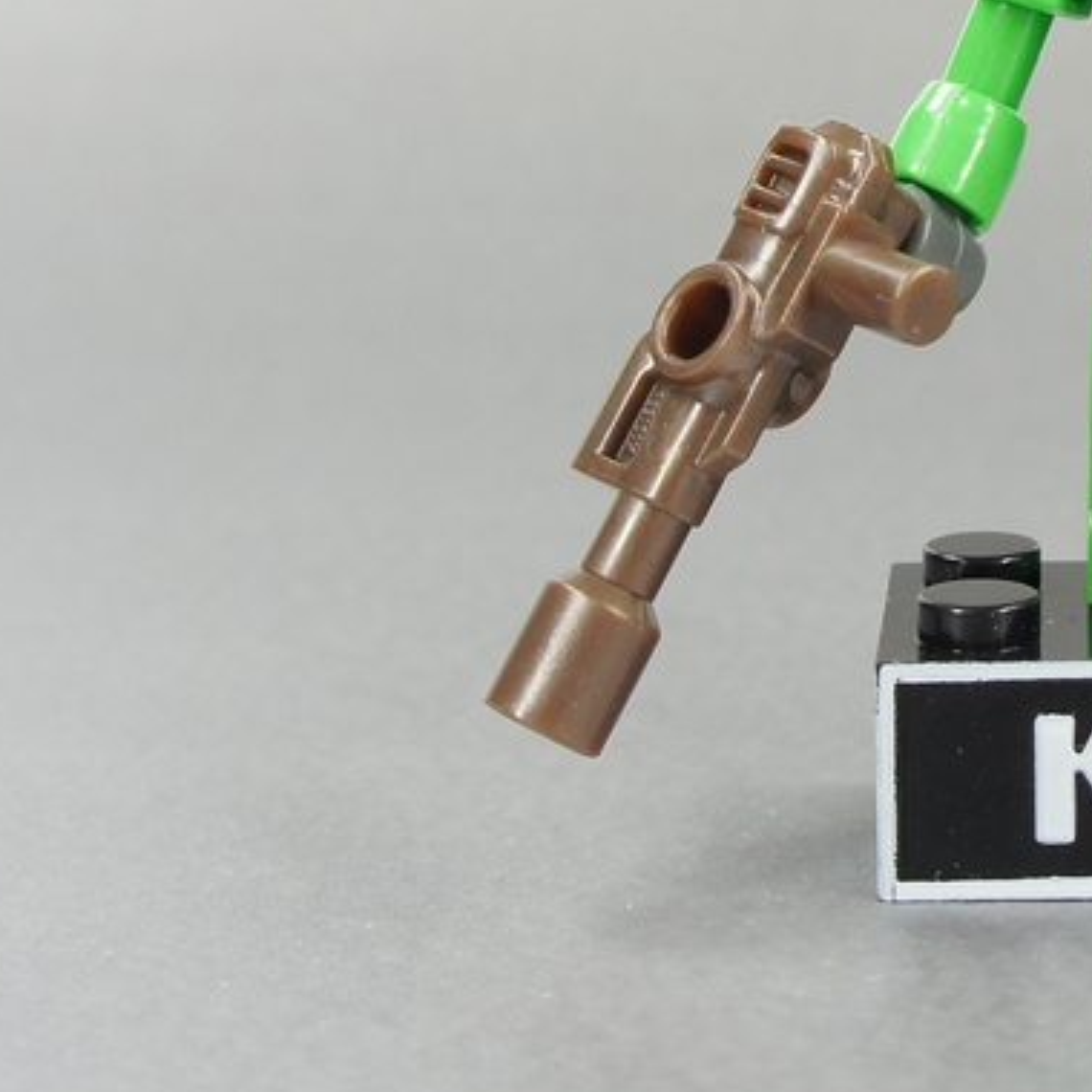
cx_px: 1256
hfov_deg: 21.1
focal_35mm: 77
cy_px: 161
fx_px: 2752
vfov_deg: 22.0
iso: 400
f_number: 8
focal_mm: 23
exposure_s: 1/60
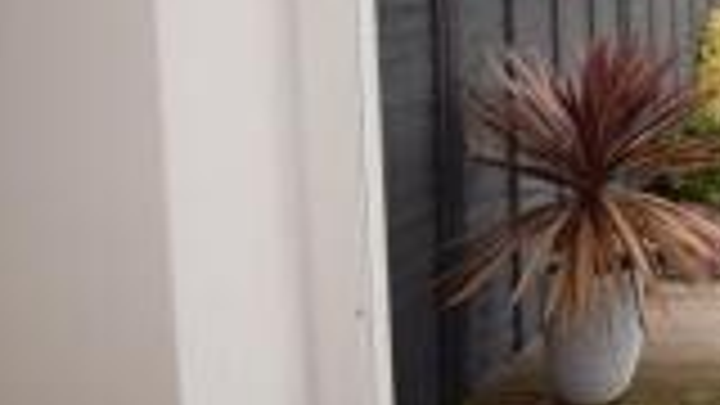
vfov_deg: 22.7
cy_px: 52
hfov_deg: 30.6
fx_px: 984
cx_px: 958
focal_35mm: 52
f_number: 5.6
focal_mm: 11
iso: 500
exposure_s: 1/125
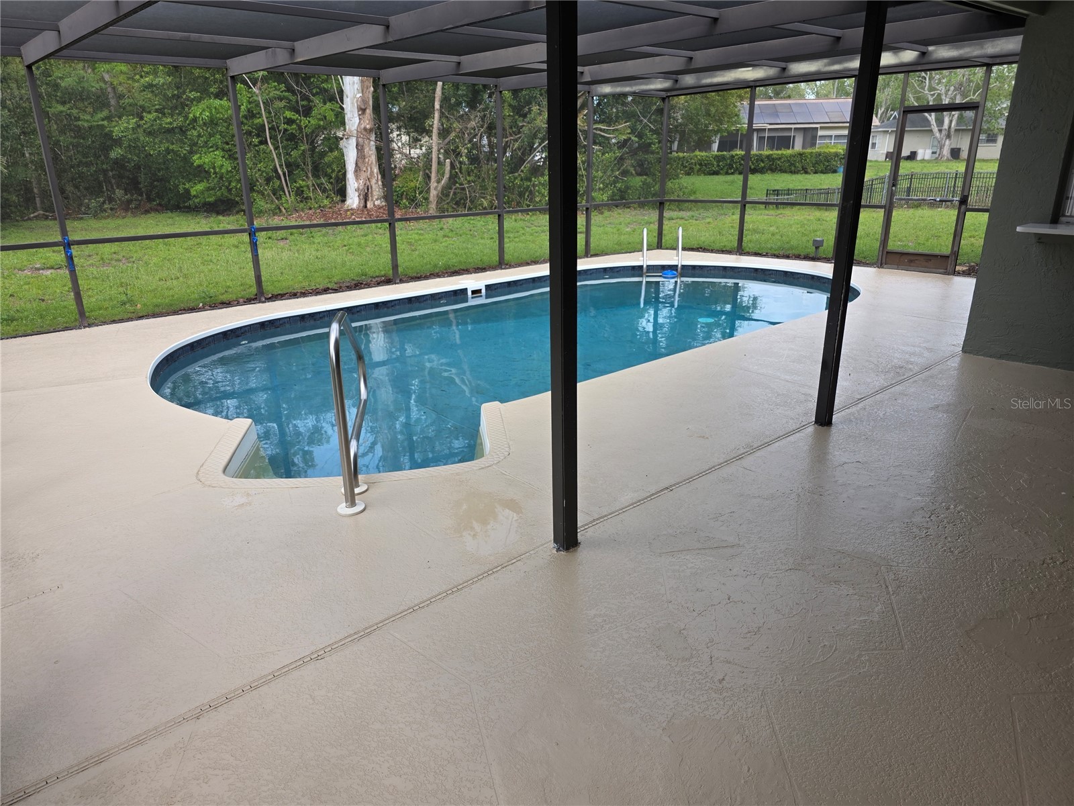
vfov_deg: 58.9
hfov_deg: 73.9
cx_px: 537
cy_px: 403
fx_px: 714
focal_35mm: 23
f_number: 1.7
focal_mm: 6.3
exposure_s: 1/1441
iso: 80
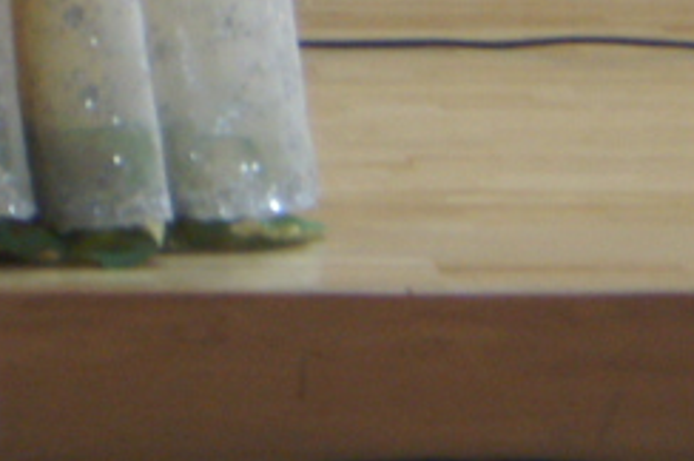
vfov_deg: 2.1
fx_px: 12456
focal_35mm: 647
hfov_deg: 3.2
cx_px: -620
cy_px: -768
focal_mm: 70
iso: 800
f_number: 5.6
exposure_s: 1/60
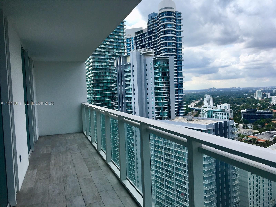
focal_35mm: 29
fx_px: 231
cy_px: 104
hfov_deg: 61.7
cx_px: 138
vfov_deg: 48.2
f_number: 2.2
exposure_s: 1/1241
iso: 25
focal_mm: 4.15
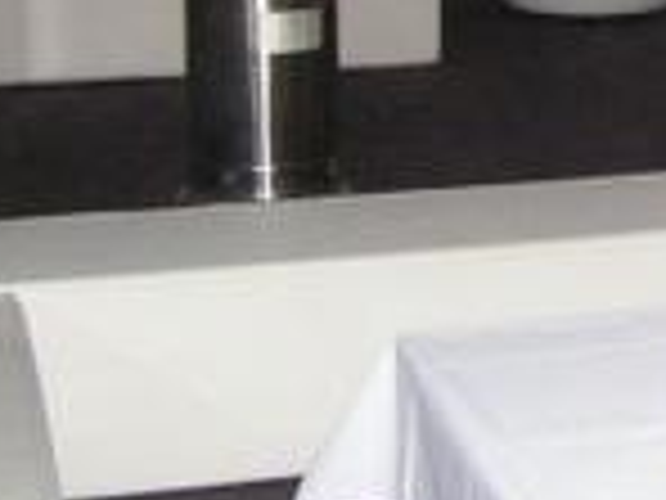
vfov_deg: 11.3
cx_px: 981
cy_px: -115
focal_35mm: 128
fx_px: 2463
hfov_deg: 14.4
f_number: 2.8
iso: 200
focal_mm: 6.3
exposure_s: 1/40
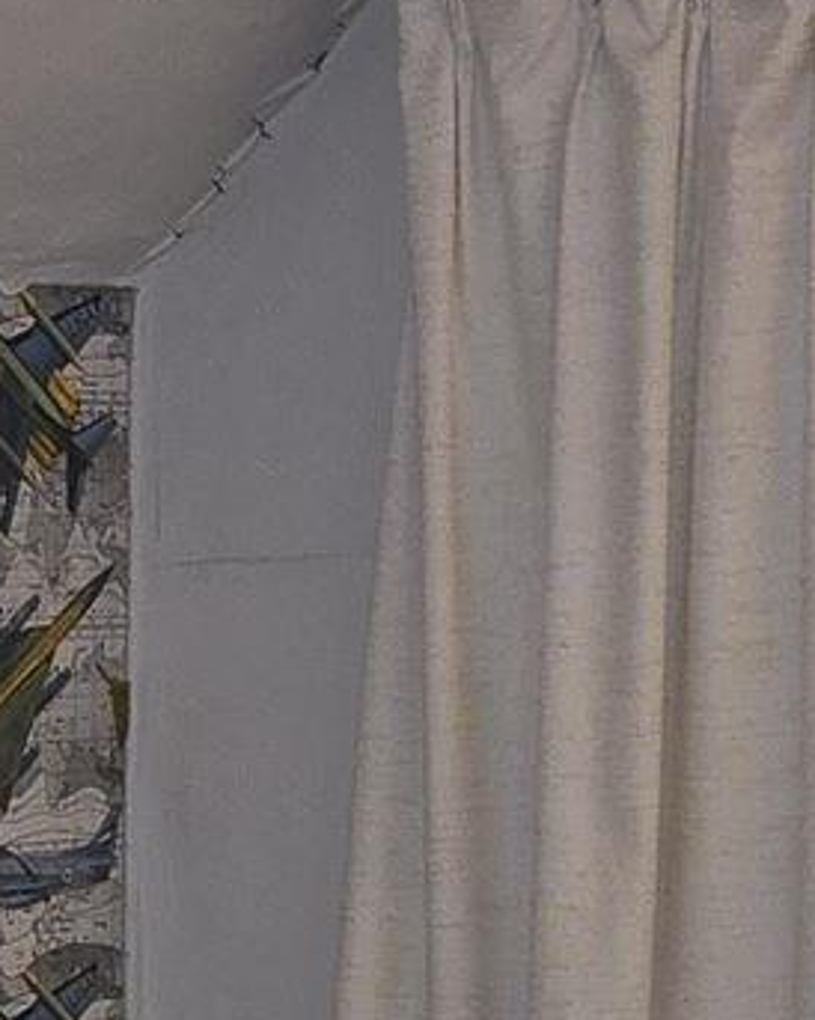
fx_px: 4557
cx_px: -601
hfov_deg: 9.7
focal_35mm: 151
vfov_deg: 12.5
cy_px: 1216
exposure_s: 1/24
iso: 100
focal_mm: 6.3
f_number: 1.7
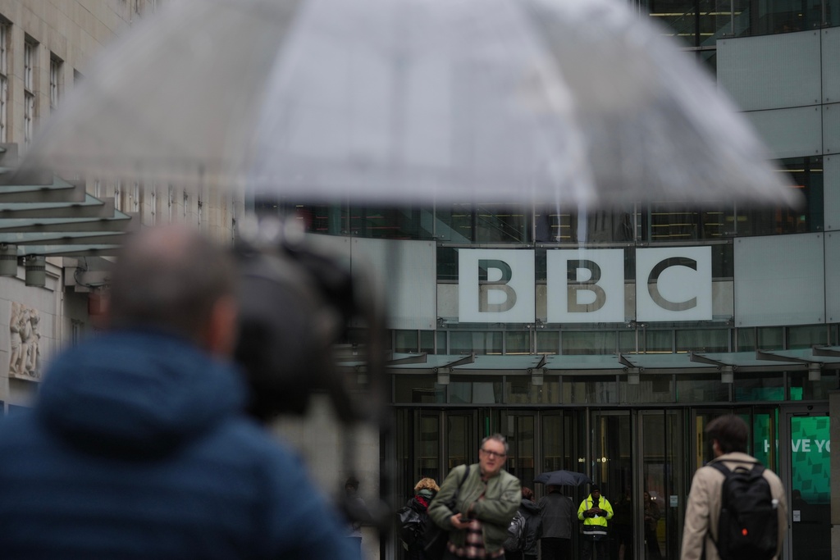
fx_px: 2357
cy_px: 280
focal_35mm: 101
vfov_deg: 13.6
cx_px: 420
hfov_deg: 20.2
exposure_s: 1/1000
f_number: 2.8
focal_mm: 101
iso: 400
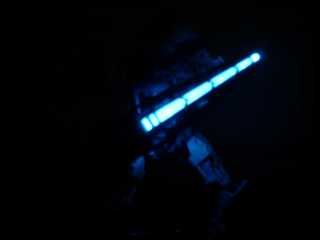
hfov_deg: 49.0
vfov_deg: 37.7
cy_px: 120
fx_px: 351
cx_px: 160
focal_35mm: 38
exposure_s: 4
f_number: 3
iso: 80
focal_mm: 6.3
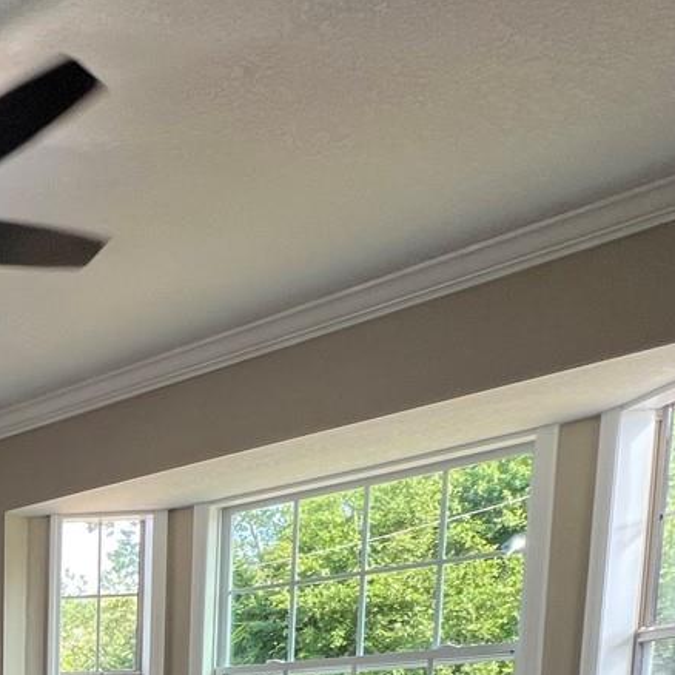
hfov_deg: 29.5
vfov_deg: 30.7
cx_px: -262
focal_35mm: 42
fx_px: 927
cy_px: 892
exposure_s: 1/120
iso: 64
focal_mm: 1.57
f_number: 1.8
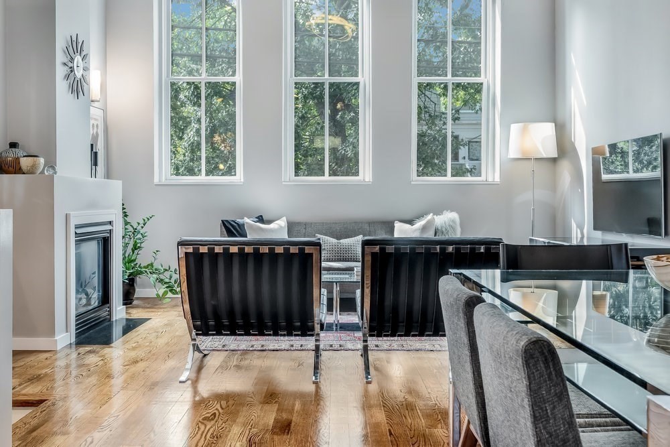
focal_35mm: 36
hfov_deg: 53.1
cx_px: 335
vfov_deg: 36.9
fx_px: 670
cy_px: 224
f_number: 8
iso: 200
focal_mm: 24
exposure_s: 1.3
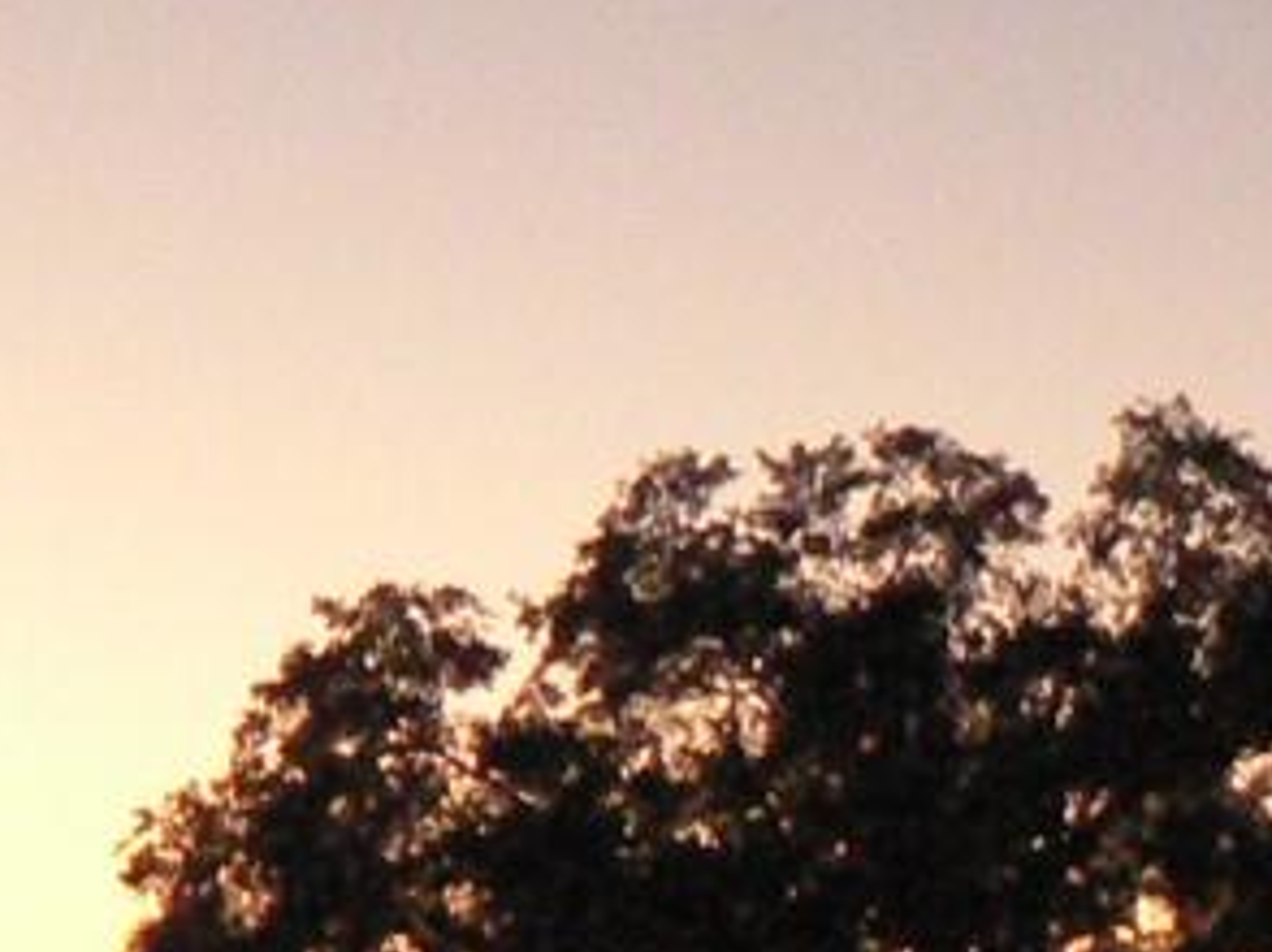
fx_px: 7196
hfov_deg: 9.6
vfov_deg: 7.5
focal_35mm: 196
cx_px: -935
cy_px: 1138
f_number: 2.8
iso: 400
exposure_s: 1/25
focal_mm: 6
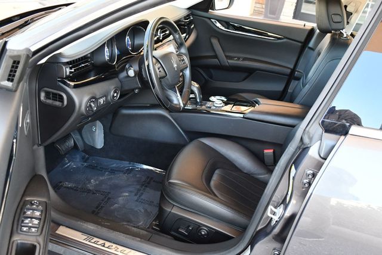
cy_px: 128
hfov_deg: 53.1
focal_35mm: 36
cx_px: 191
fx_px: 382
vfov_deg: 36.9
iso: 1000
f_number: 3.5
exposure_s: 1/125
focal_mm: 18
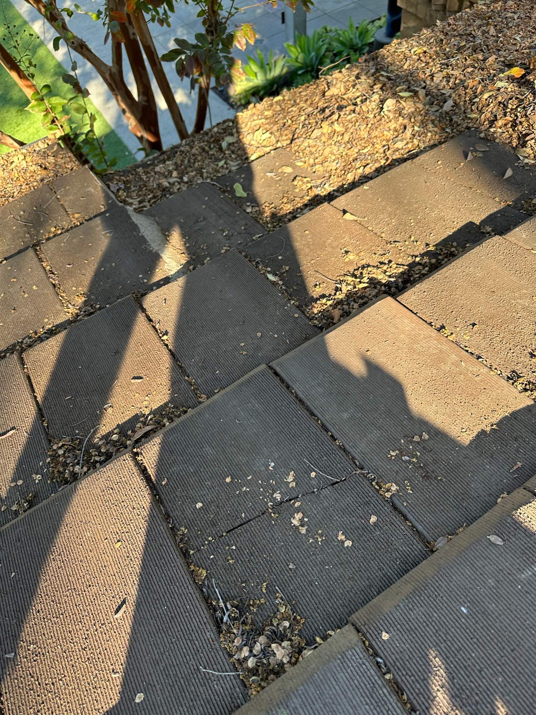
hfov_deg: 56.8
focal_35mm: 24
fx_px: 495
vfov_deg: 71.6
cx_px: 268
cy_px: 358
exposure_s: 1/369
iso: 80
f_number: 1.78
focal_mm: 6.86
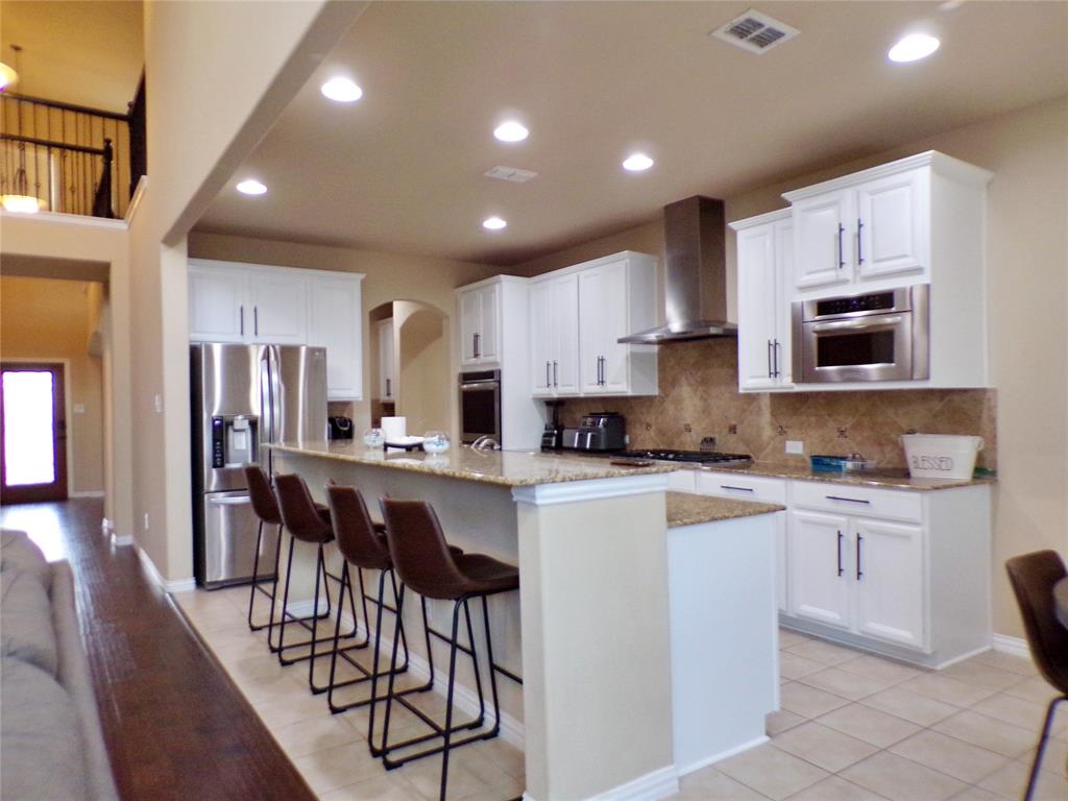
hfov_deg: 71.6
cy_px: 400
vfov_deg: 56.8
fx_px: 740
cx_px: 534
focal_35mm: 24
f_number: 3
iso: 200
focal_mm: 4.3
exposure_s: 1/34
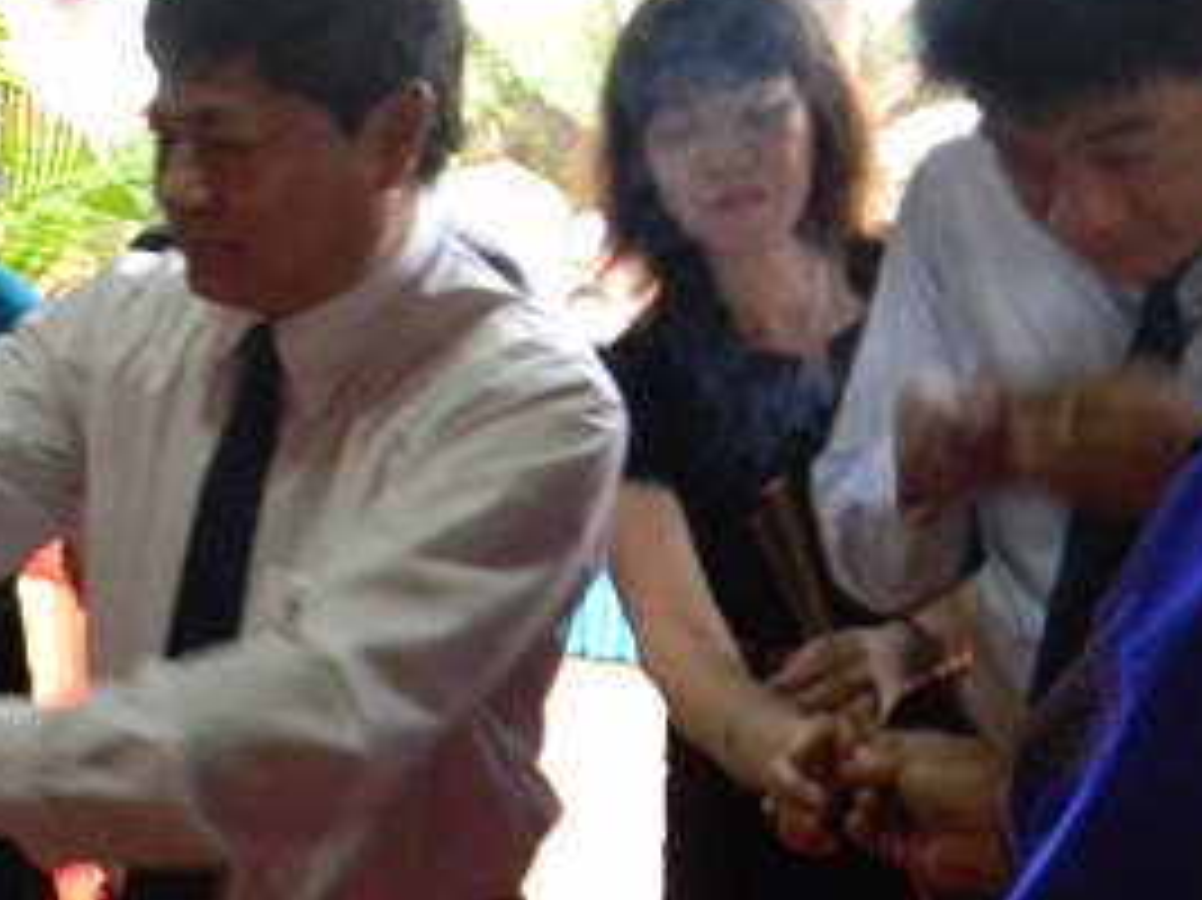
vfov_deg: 23.3
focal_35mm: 63
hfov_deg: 29.7
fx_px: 2187
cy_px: 441
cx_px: 167
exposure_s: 1/19.6
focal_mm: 5
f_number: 3.5
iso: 400
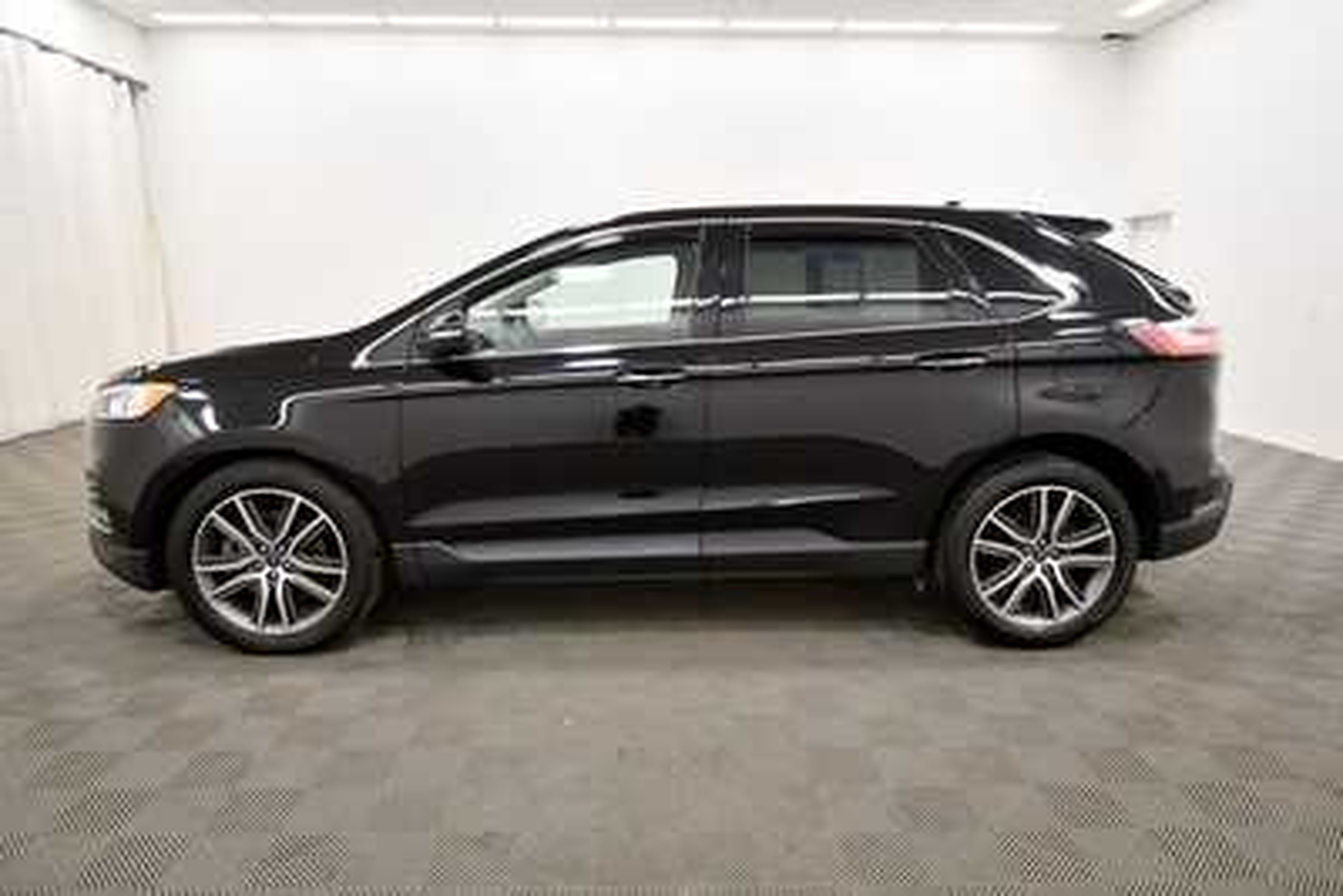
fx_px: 821
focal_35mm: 22
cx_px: 672
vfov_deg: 57.3
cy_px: 448
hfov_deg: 78.6
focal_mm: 15
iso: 1100
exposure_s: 1/125
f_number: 5
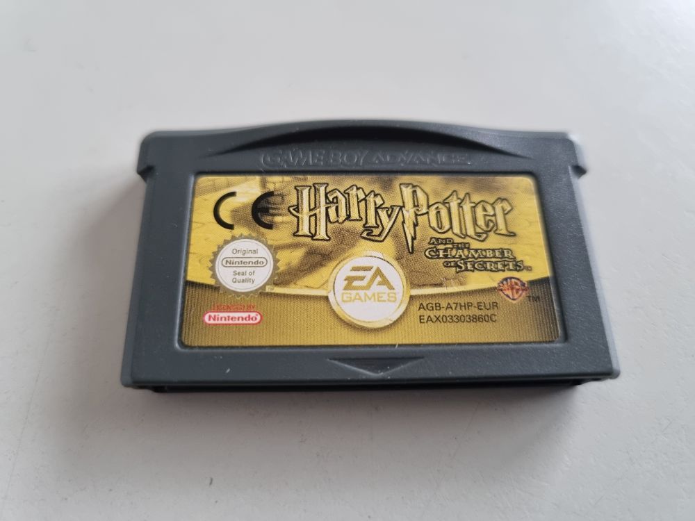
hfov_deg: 67.3
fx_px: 522
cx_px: 348
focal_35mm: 26
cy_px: 260
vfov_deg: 53.1
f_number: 1.8
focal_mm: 5.4
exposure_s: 1/50
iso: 500
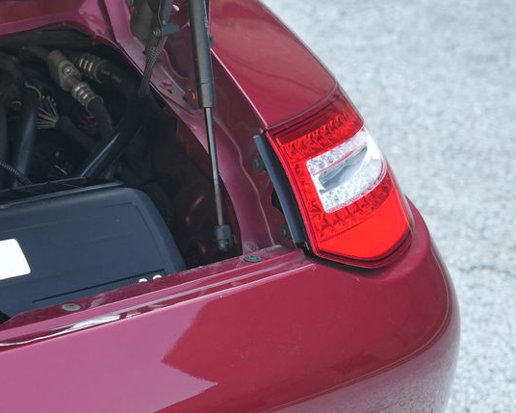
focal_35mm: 140
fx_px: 2138
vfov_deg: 11.0
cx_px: -159
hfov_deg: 13.3
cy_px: 198
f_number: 4
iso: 1000
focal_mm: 50
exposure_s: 1/160
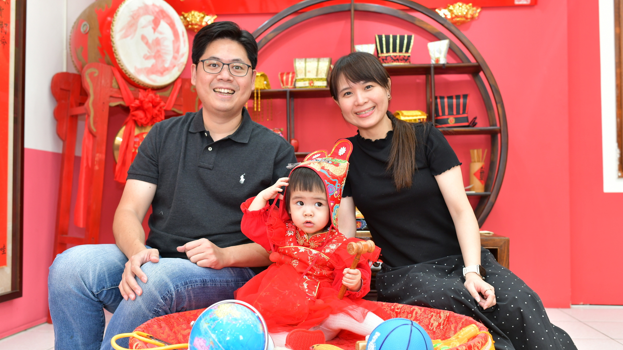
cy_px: 191
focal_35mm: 37
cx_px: 309
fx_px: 611
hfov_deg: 54.0
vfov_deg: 32.0
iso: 800
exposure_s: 1/250
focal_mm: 35
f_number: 4.5
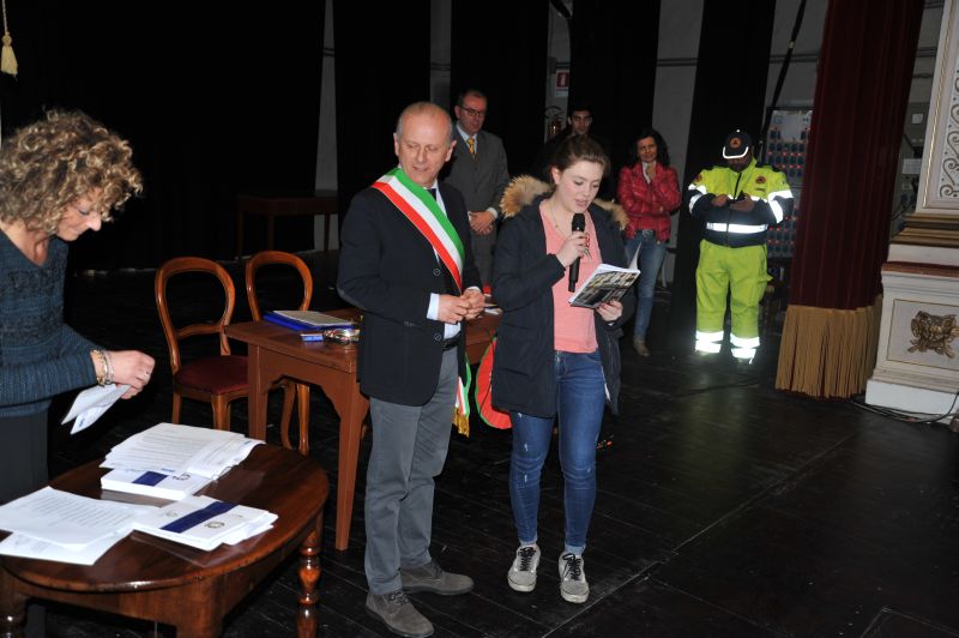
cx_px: 480
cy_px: 319
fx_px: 958
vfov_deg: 36.8
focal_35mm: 36
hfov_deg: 53.2
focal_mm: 36
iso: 400
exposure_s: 1/60
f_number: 4
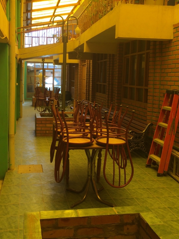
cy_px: 98
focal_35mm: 39
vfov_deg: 47.6
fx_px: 269
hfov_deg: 36.7
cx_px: 70
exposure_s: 1/120
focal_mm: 4.15
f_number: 2.2
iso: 40
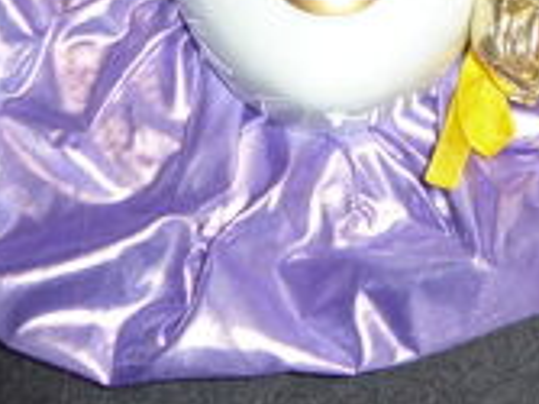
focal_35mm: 69
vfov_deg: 19.1
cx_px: 600
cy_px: -168
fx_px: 1074
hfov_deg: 25.9
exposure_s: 1/20
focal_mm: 4.3
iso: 100
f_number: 3.1
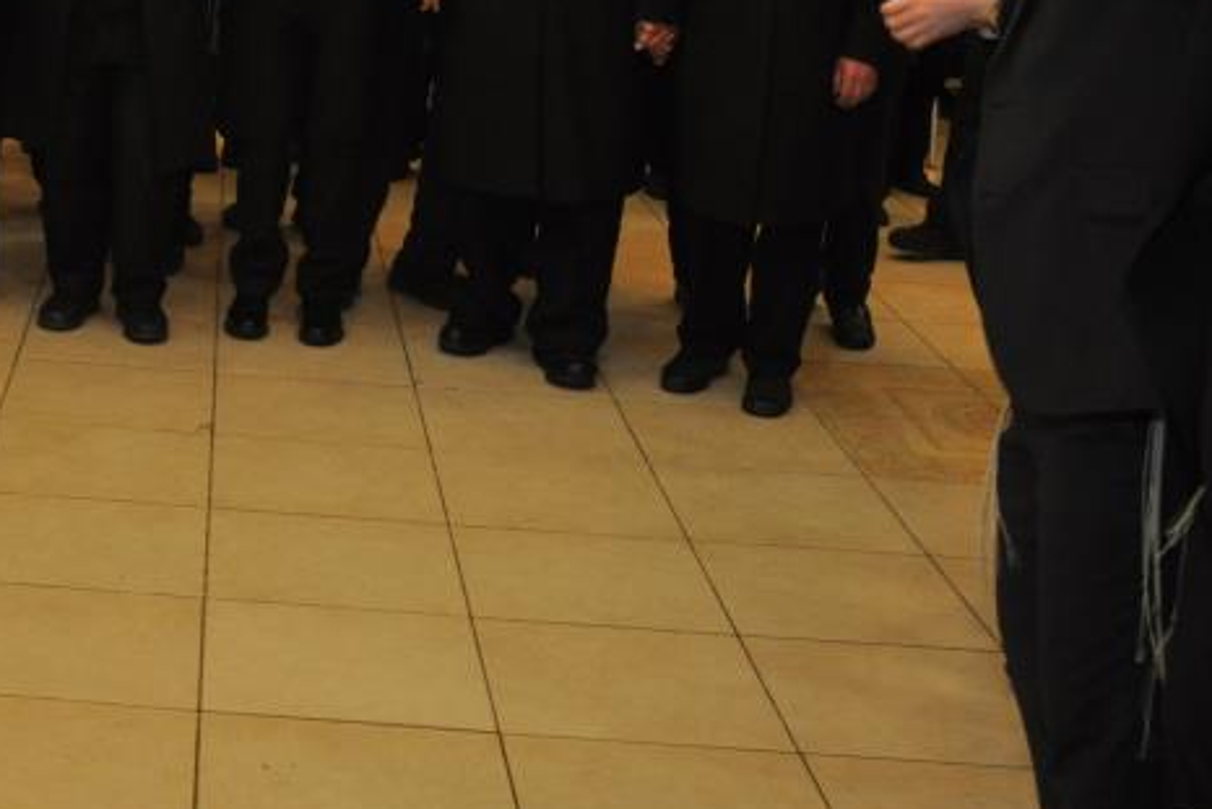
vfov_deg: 19.0
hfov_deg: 28.1
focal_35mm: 69
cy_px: -60
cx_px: 112
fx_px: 2327
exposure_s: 1/50
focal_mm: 21
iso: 800
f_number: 5
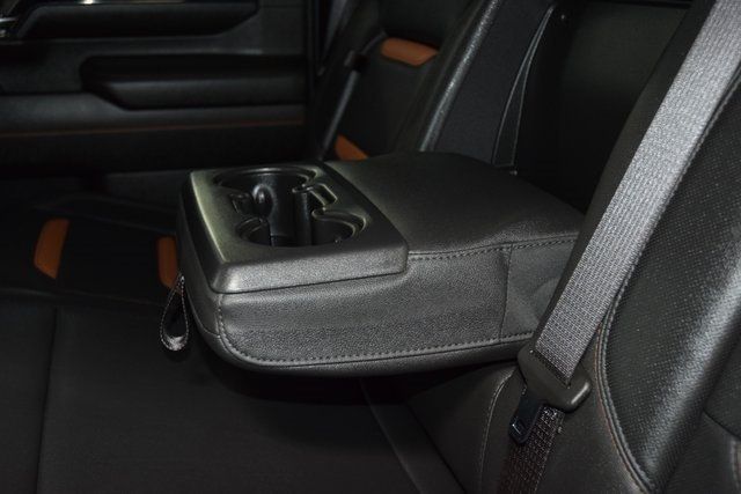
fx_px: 896
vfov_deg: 30.9
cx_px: 370
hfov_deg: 45.0
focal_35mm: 44
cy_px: 247
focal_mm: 29
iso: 1800
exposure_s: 1/40
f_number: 3.8
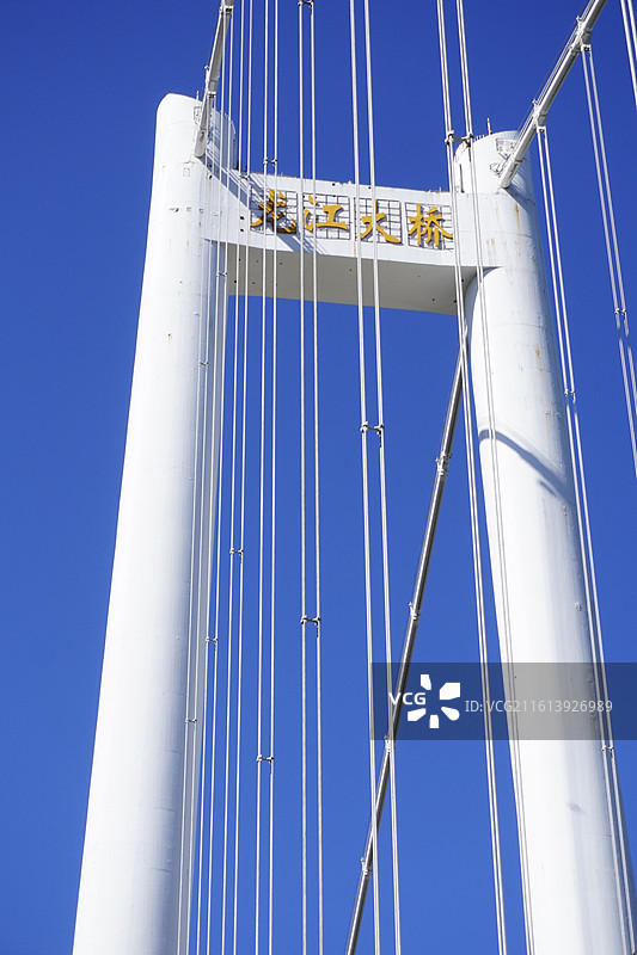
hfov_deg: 18.2
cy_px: 478
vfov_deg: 27.0
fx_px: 1991
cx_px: 318
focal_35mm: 75
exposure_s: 1/1250
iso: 250
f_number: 5.6
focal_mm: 50
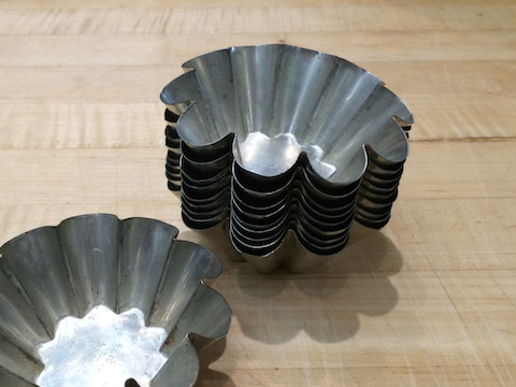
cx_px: 212
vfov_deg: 35.7
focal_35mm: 40
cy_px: 247
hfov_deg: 46.6
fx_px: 596
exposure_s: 1/30
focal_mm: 4.12
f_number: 2.2
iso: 40
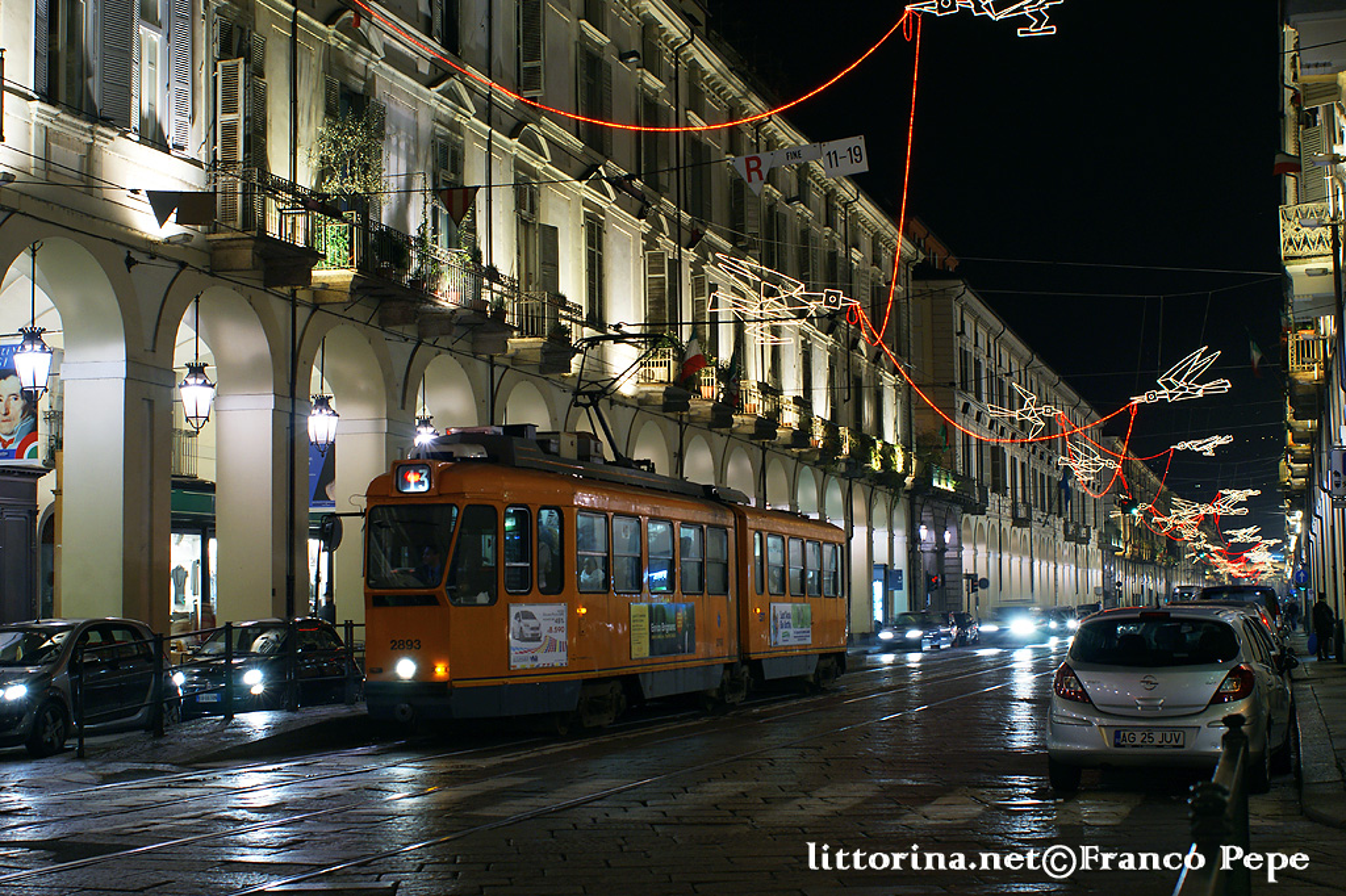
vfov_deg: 25.7
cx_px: 673
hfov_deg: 37.9
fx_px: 1962
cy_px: 448
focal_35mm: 52
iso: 200
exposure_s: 1/2.5
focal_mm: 35
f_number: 7.1
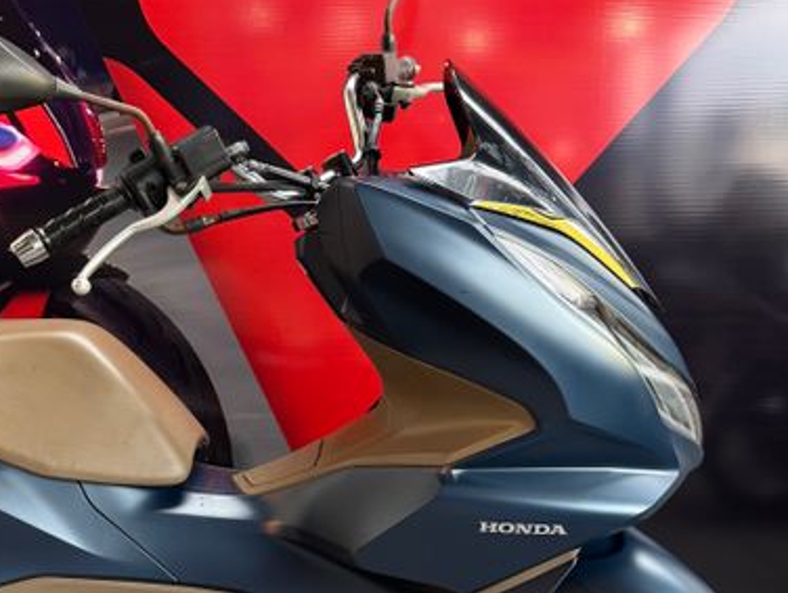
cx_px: 411
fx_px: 684
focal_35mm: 30
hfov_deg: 59.9
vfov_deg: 46.8
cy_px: 329
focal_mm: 6.76
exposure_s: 1/60
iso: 250
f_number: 1.78
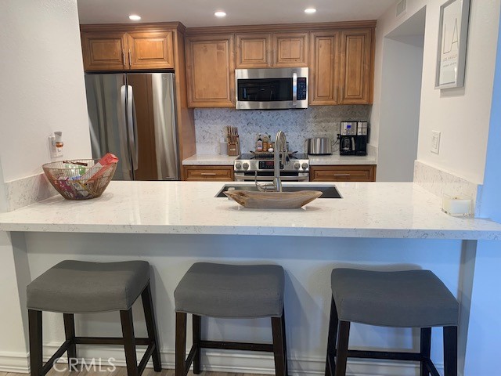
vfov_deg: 53.1
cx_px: 250
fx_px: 376
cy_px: 188
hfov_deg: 67.3
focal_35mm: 26
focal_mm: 4.25
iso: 64
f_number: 1.8
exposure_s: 1/60
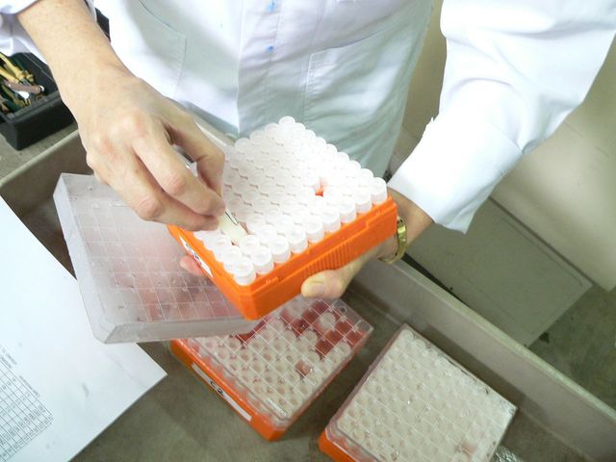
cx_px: 308
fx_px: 641
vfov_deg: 39.7
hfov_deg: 51.4
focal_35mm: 36
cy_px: 231
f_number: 2.8
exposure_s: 1/13
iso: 200
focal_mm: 6
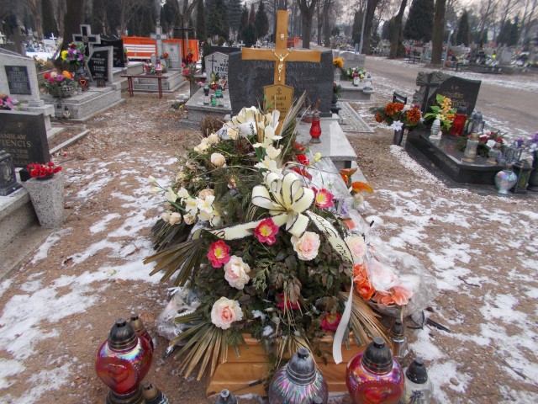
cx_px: 269
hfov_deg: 67.3
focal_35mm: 26
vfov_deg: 53.1
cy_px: 202
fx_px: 404
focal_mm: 4.6
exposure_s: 1/160
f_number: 3.2
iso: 80
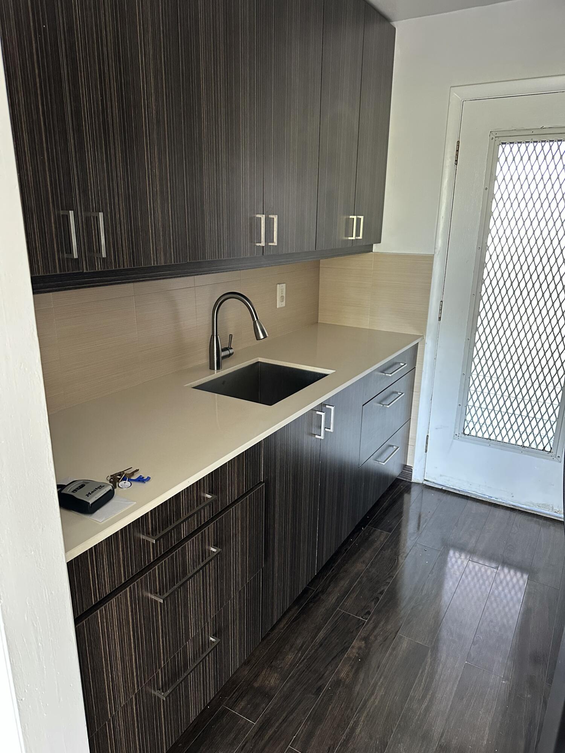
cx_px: 282
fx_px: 522
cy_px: 376
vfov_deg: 71.6
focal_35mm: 24
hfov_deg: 56.8
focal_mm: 6.86
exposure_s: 1/60
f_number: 1.78
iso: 500
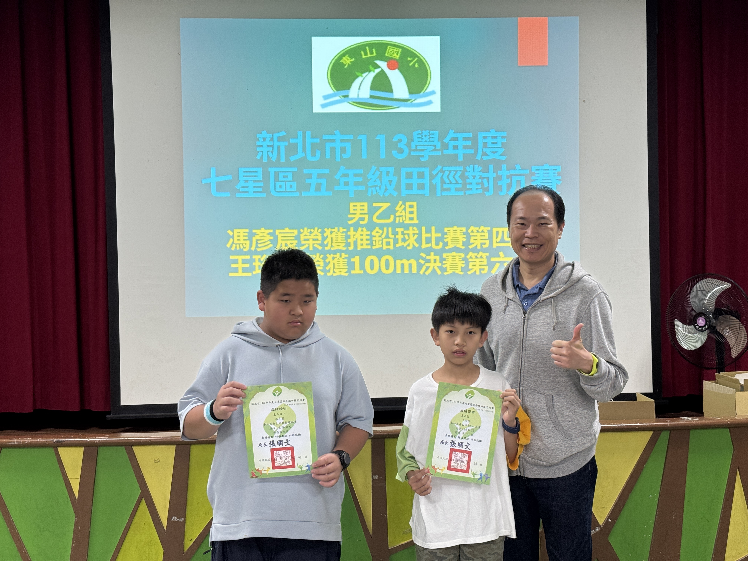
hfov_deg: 39.7
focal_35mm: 48
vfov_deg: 30.3
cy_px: 280
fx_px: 1037
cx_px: 374
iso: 125
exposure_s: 1/60
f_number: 1.78
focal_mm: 6.76
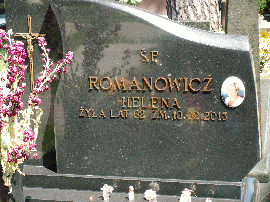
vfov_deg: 17.2
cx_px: 135
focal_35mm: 86
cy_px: 101
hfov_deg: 22.8
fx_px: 671
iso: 50
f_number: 3.5
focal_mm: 14.36
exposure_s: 1/160
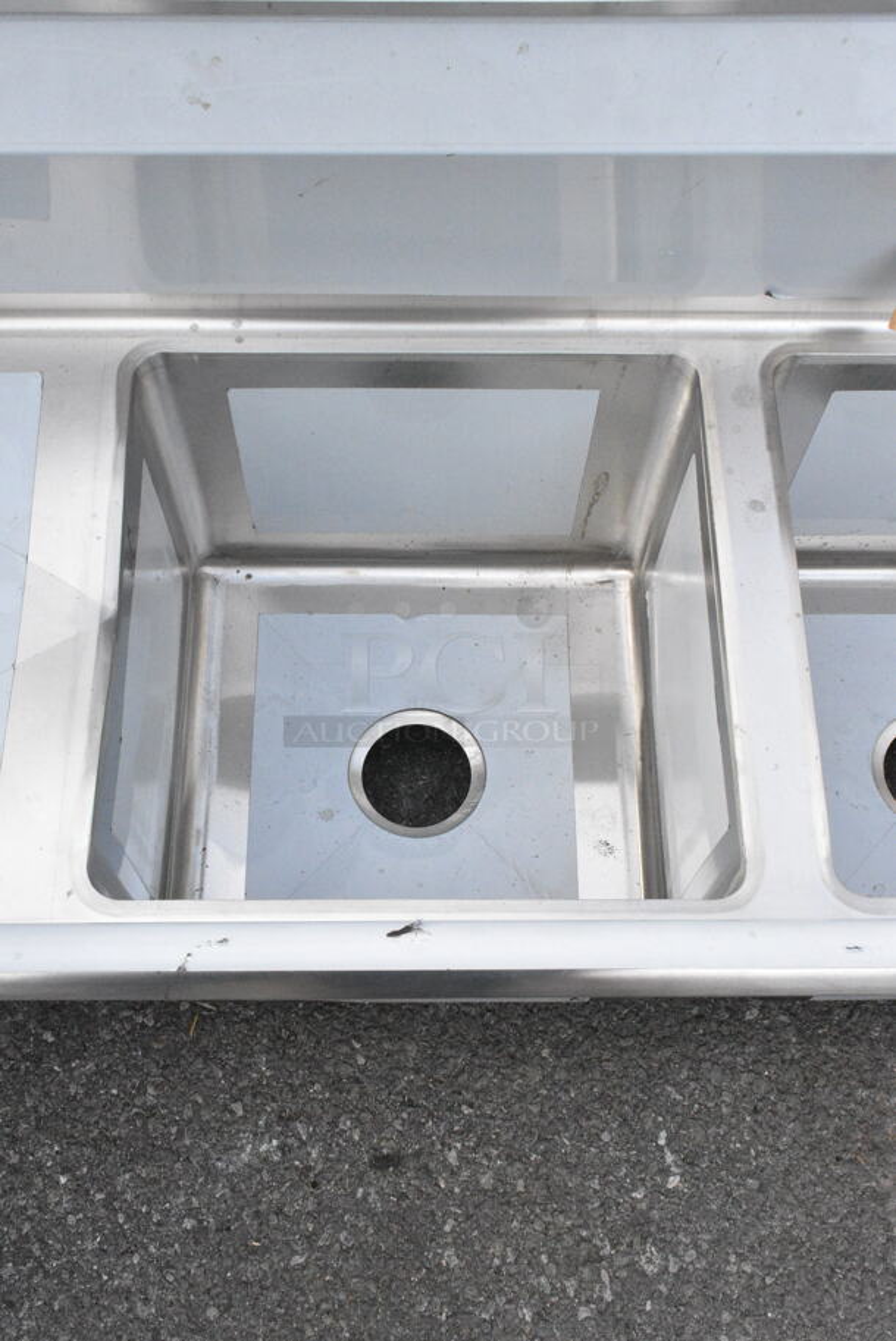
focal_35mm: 39
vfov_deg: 49.5
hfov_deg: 34.3
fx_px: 1454
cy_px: 670
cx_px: 448
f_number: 14
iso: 6400
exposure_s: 1/800
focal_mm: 26
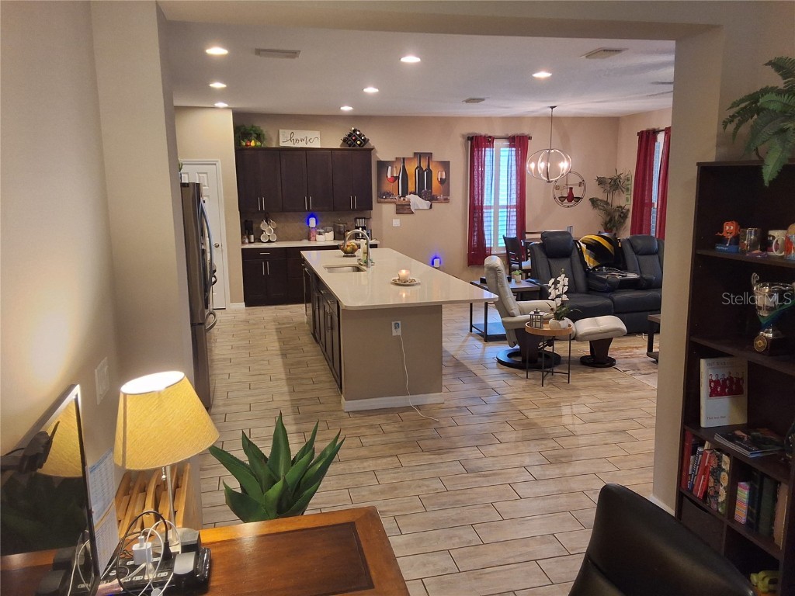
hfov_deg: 63.4
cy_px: 298
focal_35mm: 28
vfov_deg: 49.7
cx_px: 398
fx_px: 643
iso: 160
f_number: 1.9
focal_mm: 2.91
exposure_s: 1/40
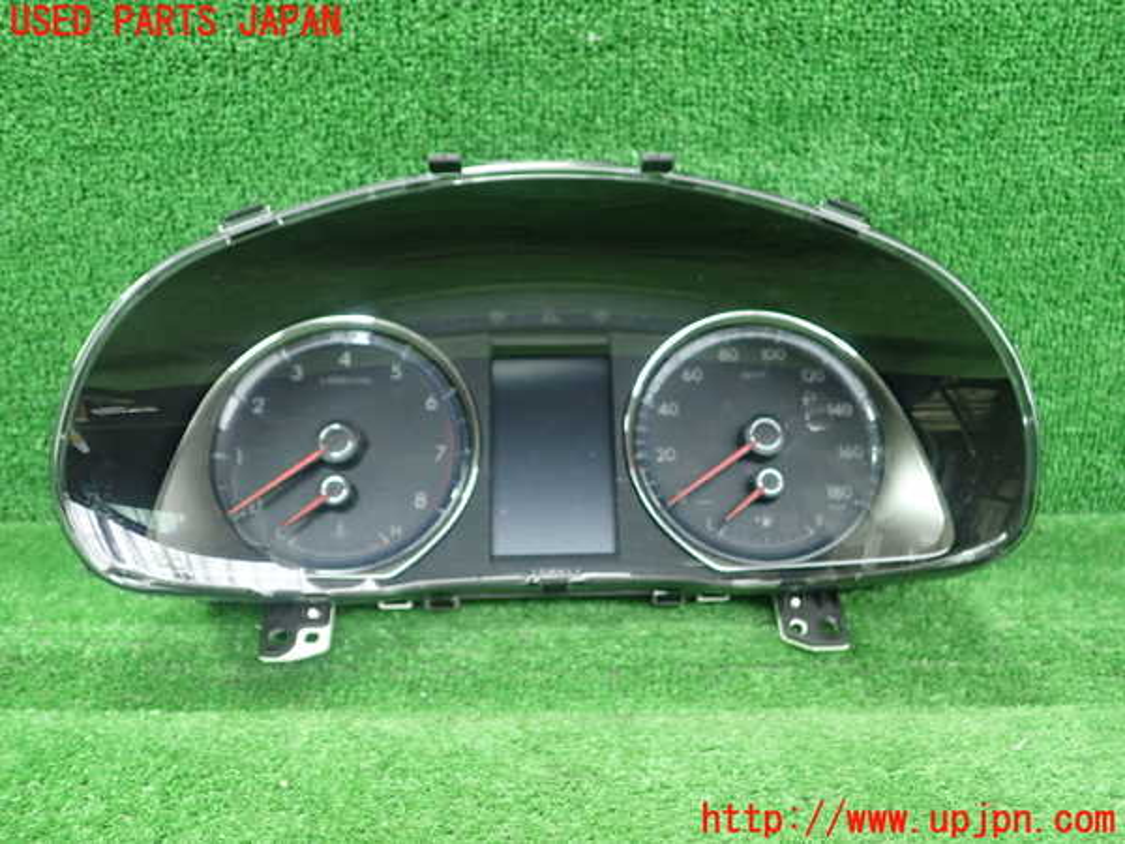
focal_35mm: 30
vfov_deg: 46.8
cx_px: 562
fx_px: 975
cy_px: 422
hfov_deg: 60.0
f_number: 2.3
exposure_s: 1/125
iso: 640
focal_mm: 5.5
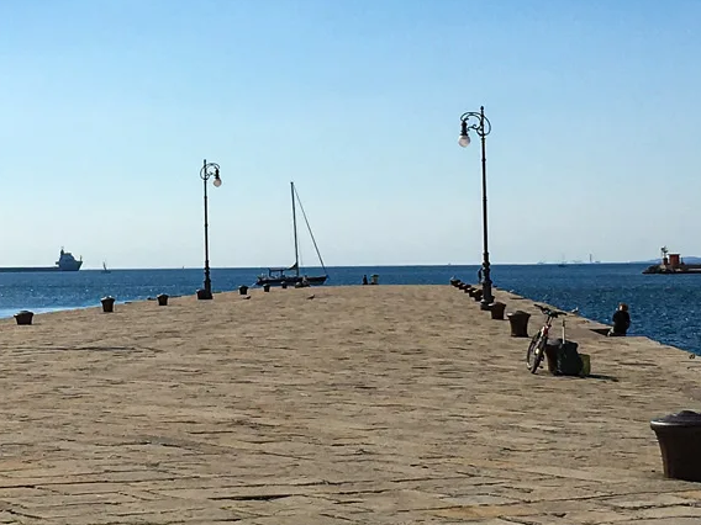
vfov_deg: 15.1
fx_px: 1985
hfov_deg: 19.9
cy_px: 176
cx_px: 191
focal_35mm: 98
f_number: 2.2
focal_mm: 4.15
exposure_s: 1/4300
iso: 25
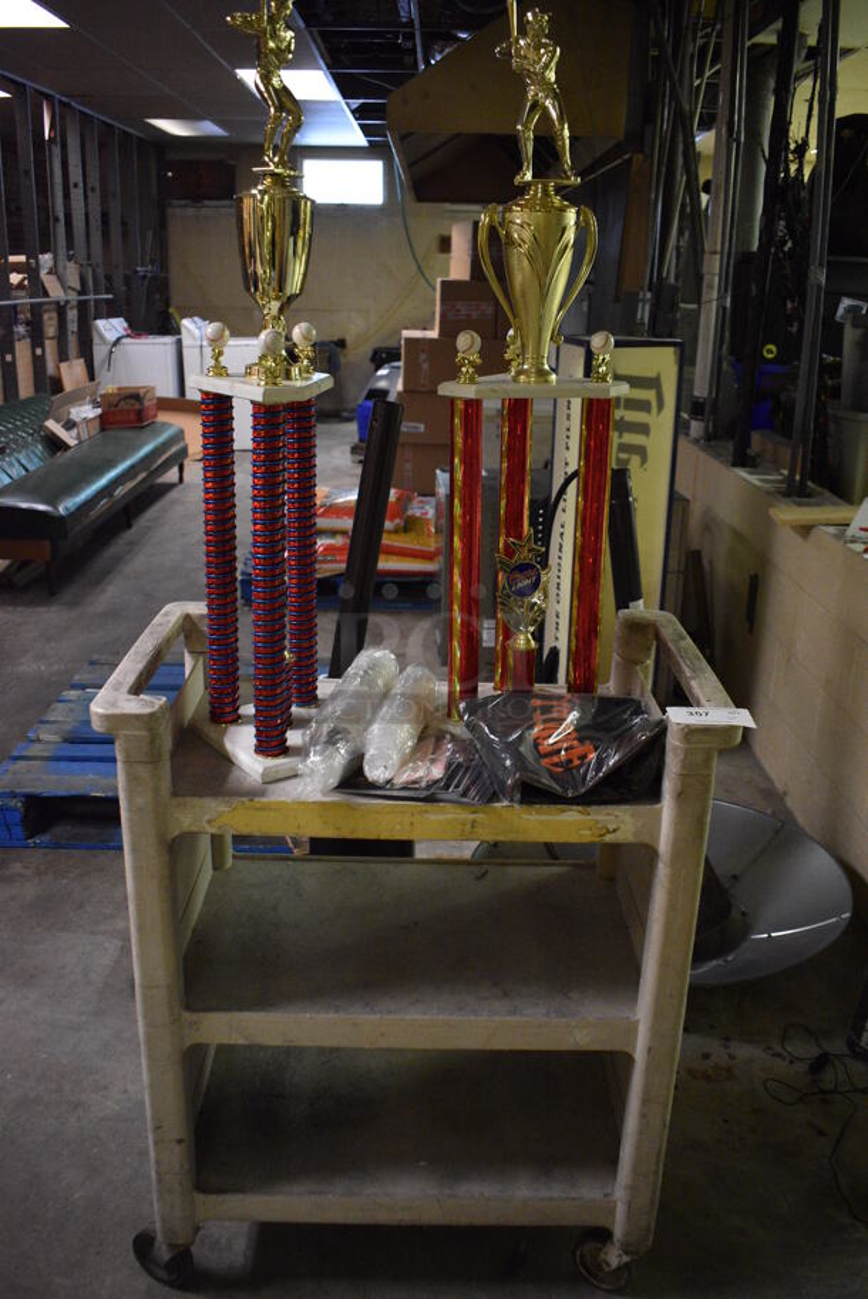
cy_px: 650
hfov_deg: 43.7
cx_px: 434
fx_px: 1083
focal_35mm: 30
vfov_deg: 61.9
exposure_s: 1/25
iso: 3200
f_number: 3.8
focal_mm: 20
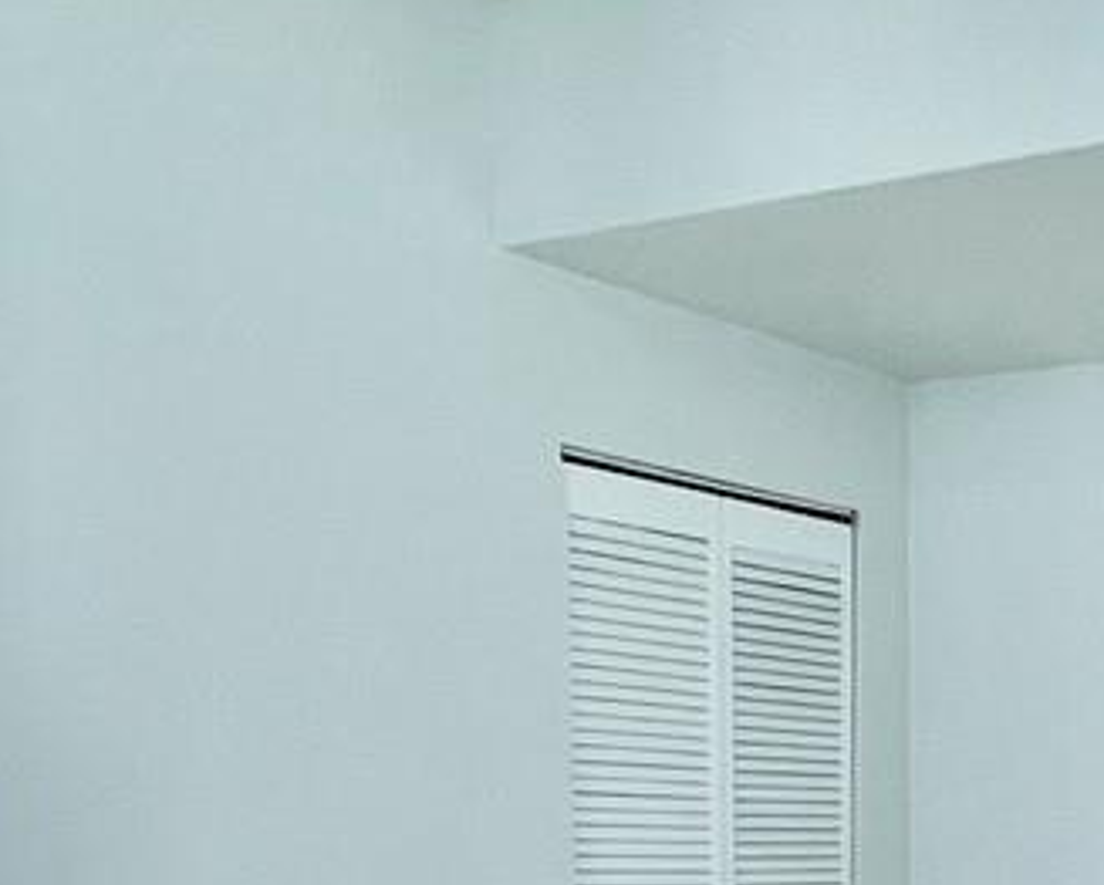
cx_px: 1023
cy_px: 1348
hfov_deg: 29.1
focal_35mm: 62
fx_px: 2027
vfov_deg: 20.8
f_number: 1.8
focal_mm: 1.57
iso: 32
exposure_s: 1/120
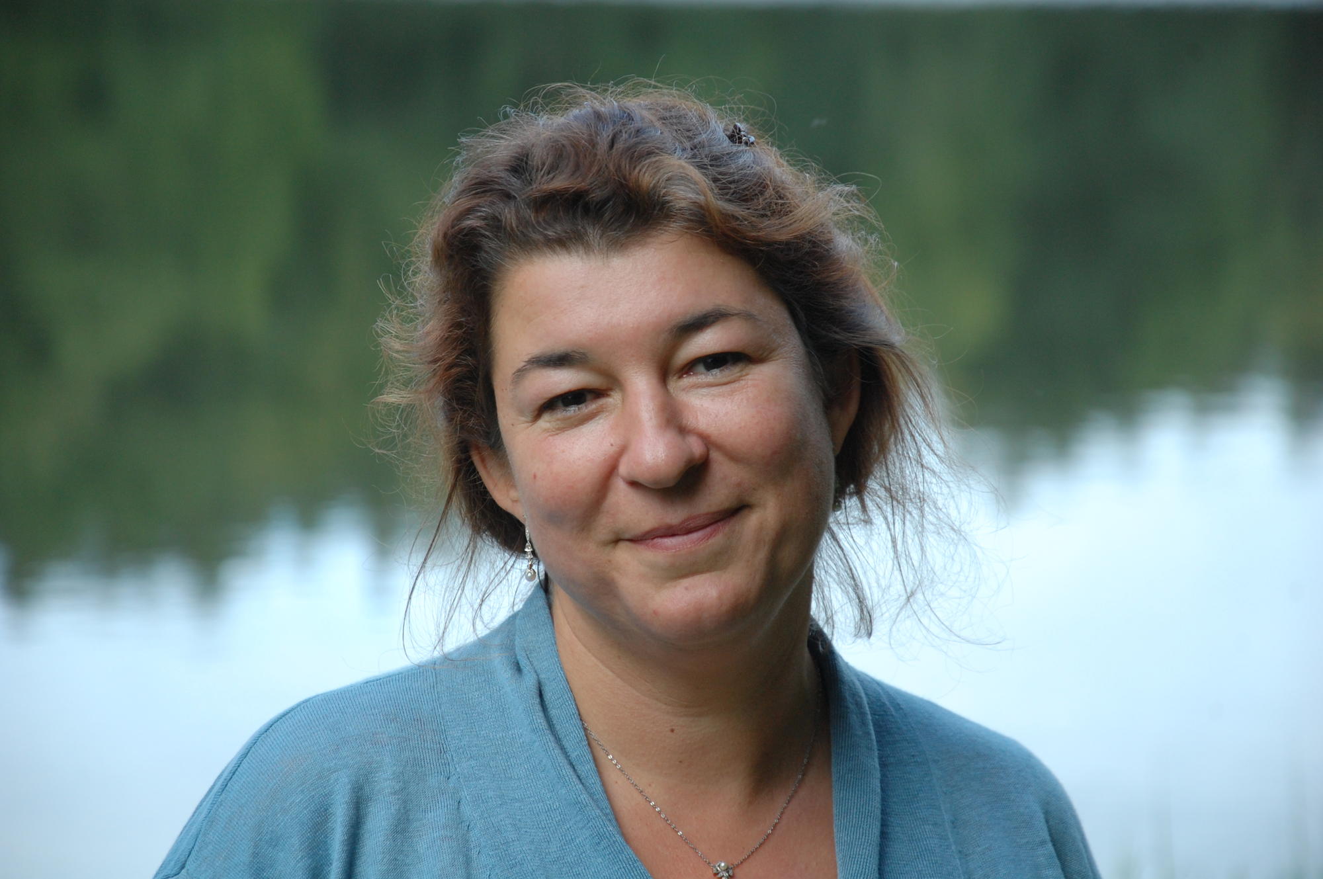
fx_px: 5782
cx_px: 662
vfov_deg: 8.7
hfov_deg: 13.1
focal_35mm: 158
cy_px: 440
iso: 560
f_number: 5.6
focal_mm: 105
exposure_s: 1/125
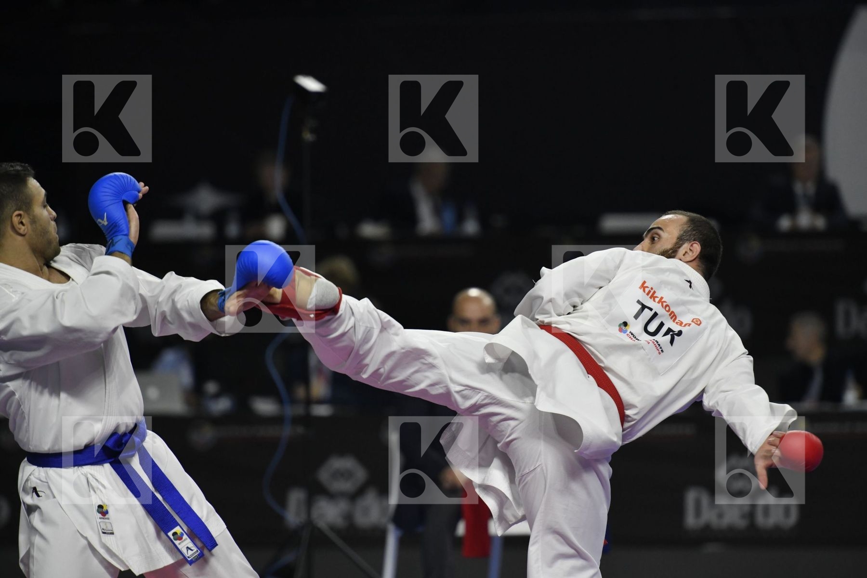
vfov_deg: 4.9
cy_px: 289
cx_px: 434
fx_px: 6743
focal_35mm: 280
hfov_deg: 7.4
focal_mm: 280
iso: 2000
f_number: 4
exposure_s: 1/1000
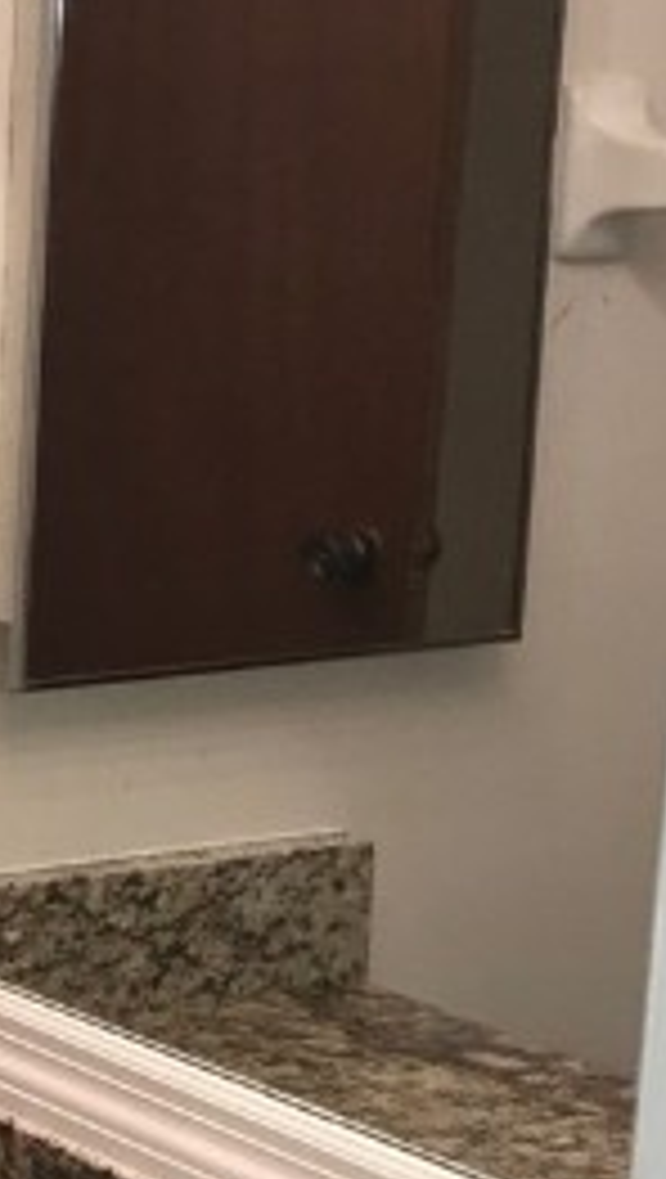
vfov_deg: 17.9
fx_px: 3724
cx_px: -765
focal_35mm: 119
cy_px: 806
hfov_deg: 9.4
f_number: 1.8
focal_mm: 3.99
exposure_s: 1/67
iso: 20
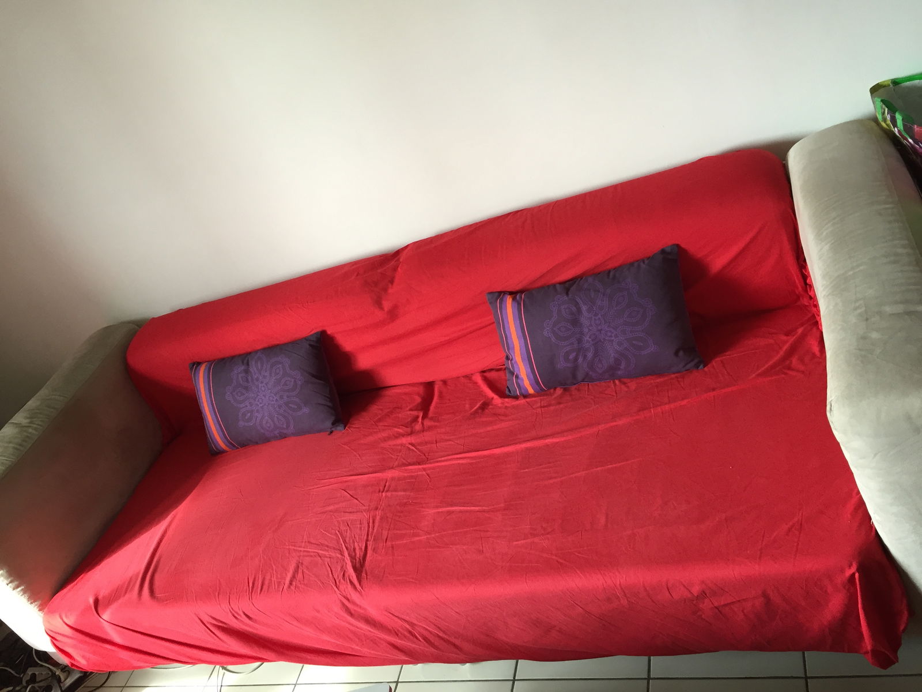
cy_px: 346
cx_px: 461
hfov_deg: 61.7
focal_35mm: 29
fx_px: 772
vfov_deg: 48.2
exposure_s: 1/30
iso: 40
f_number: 2.2
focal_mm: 4.15
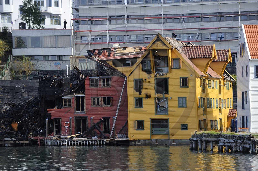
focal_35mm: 190
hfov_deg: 10.8
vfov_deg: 7.2
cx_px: 129
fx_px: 1361
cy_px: 86
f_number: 5.6
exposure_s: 1/320
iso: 200
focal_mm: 190
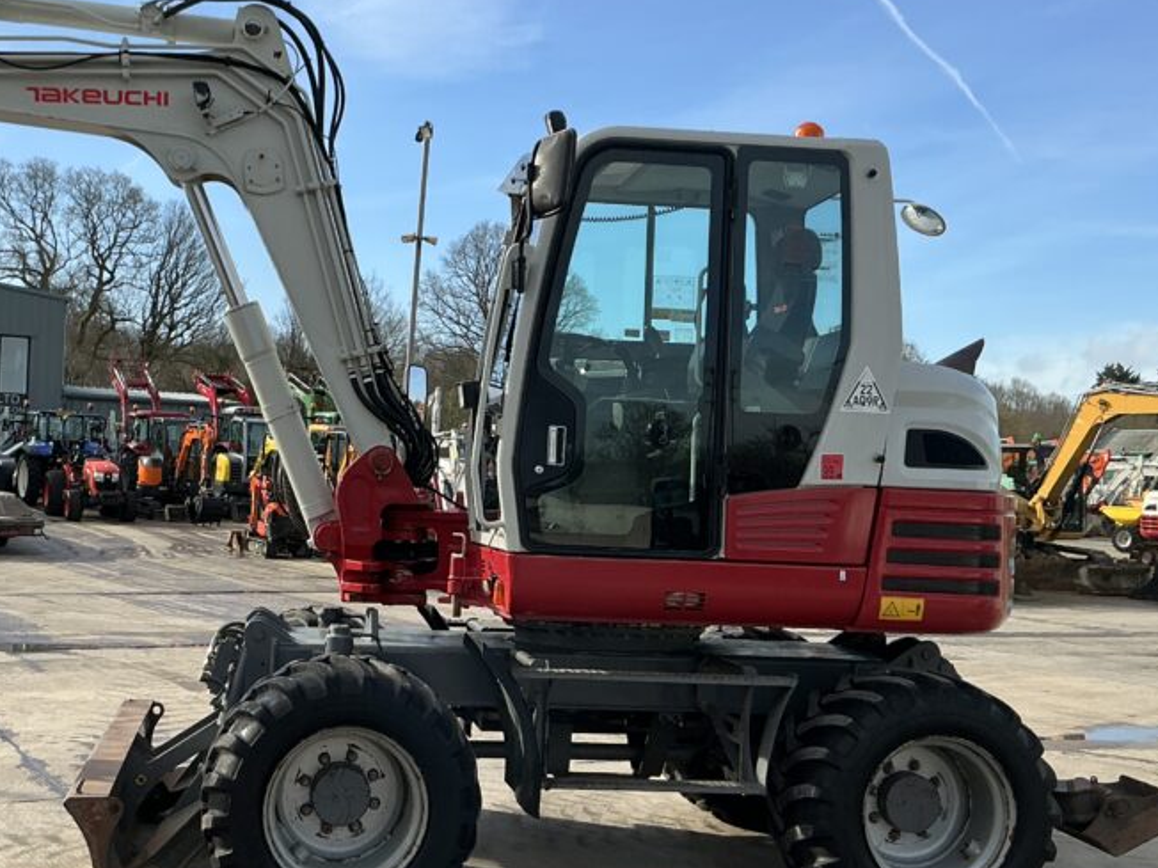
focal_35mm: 44
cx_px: 446
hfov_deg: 42.7
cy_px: 431
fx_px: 1472
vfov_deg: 32.9
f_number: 1.8
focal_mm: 3
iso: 25
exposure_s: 1/1279
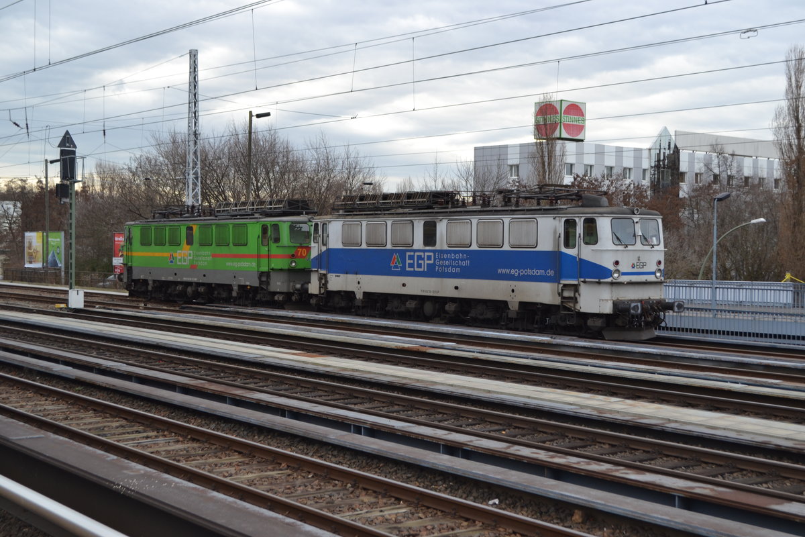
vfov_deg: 25.8
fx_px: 1174
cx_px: 402
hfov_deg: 37.9
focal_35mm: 52
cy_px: 268
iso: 250
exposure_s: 1/125
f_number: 5.6
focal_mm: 35
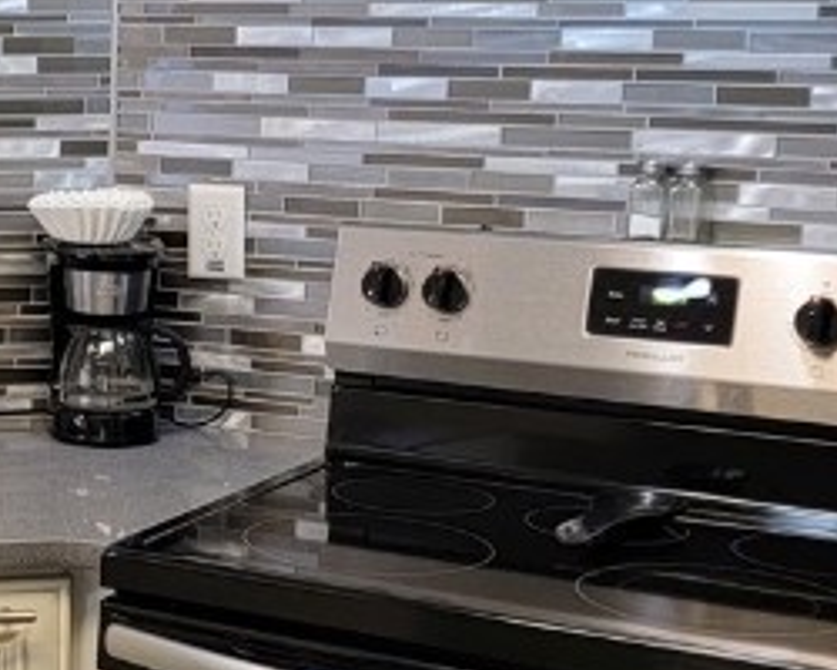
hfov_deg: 18.6
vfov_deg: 16.0
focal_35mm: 96
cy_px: 251
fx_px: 2378
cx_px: -231
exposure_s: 1/120
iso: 250
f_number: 1.8
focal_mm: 6.7
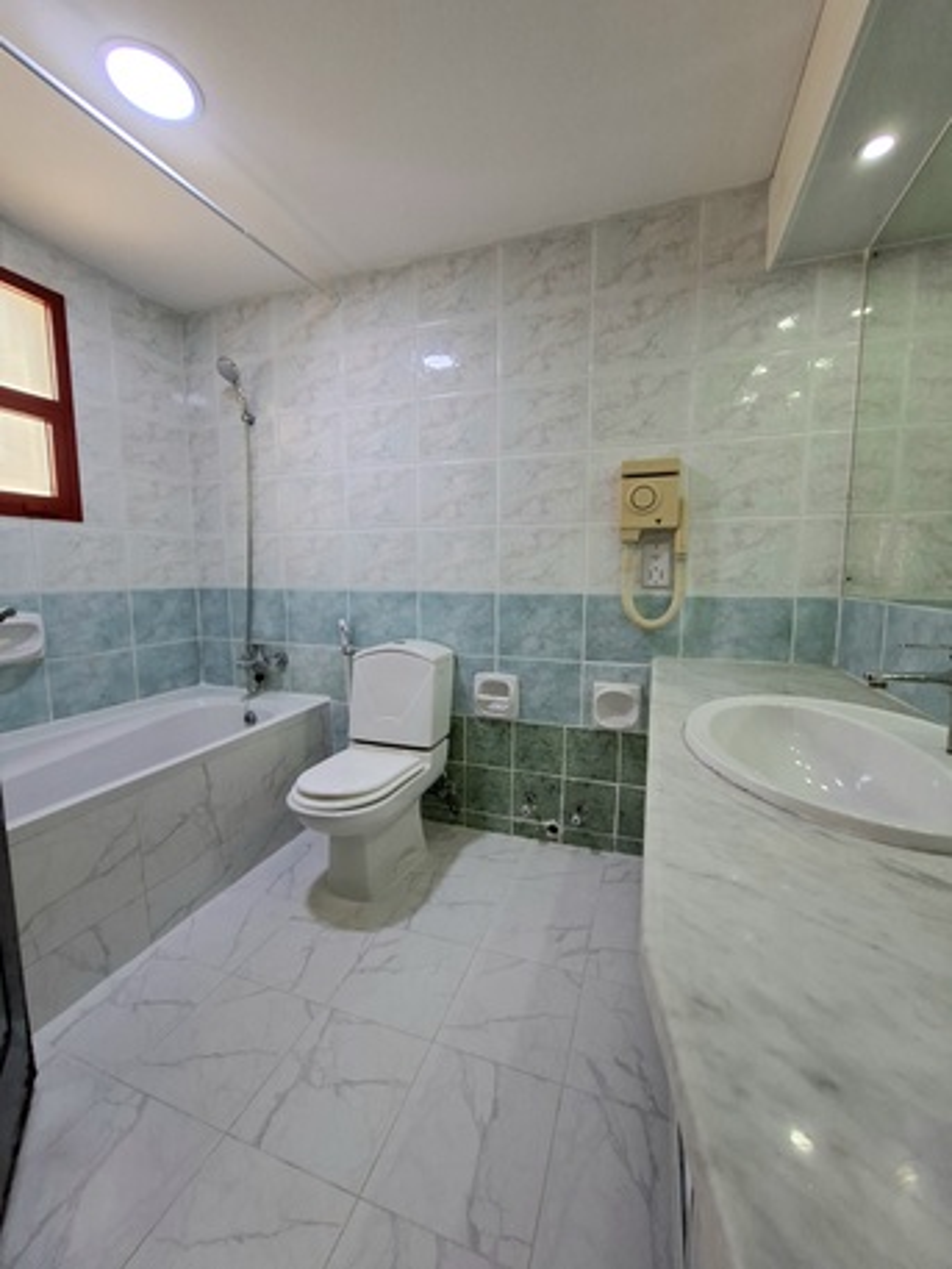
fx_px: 476
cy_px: 634
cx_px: 476
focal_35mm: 13
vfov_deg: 106.2
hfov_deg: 89.9
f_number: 2.2
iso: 160
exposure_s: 1/50
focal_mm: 1.74
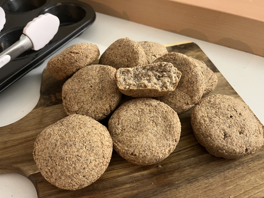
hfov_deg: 67.3
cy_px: 99
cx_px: 132
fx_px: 198
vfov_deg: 53.1
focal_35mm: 26
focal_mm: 5.1
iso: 500
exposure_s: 1/33
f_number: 1.6
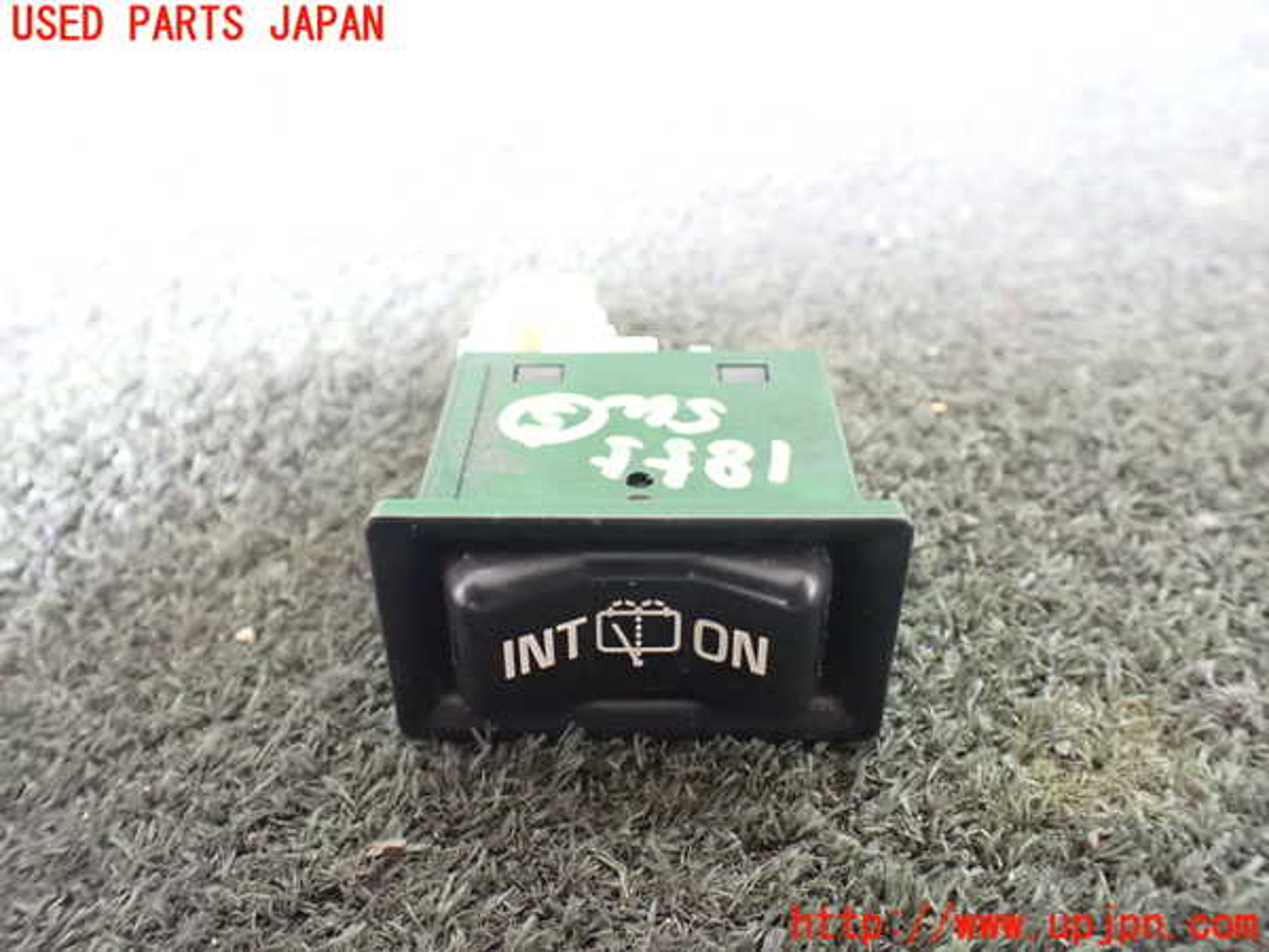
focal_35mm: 30
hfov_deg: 60.0
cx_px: 634
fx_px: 1100
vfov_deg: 46.8
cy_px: 476
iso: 1600
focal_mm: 5.4
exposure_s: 1/30
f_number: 2.3
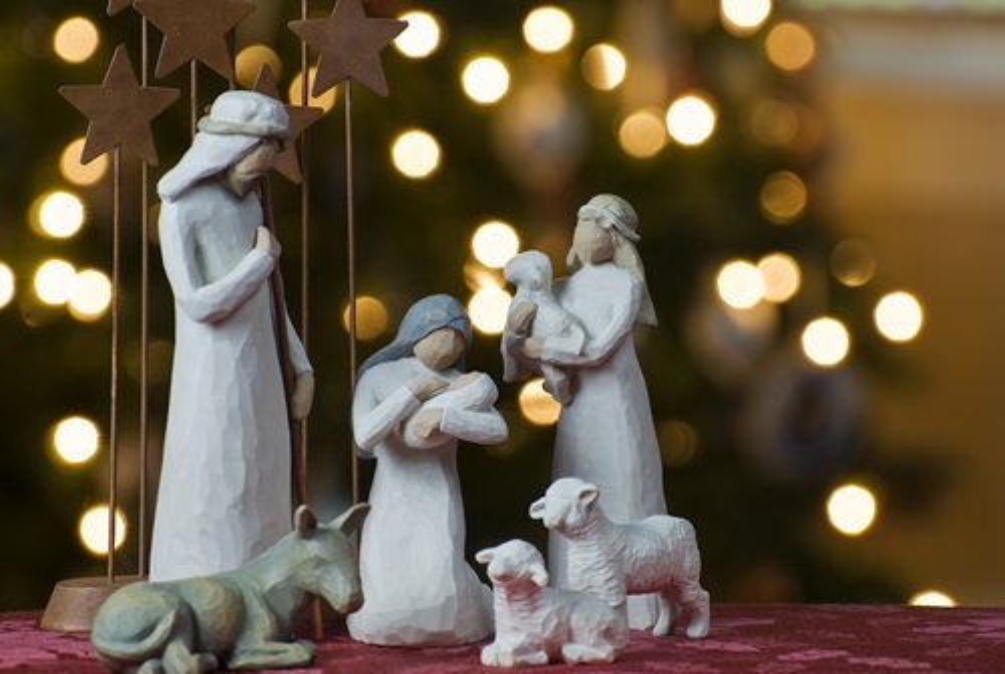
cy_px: 337
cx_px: 502
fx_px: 10484
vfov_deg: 3.7
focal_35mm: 375
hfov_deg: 5.5
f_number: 5.6
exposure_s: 1
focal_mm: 250
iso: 100
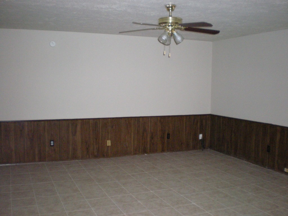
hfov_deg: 49.0
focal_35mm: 38
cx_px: 144
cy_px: 108
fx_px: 316
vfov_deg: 37.7
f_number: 3.1
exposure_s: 1/60
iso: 530
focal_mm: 6.3
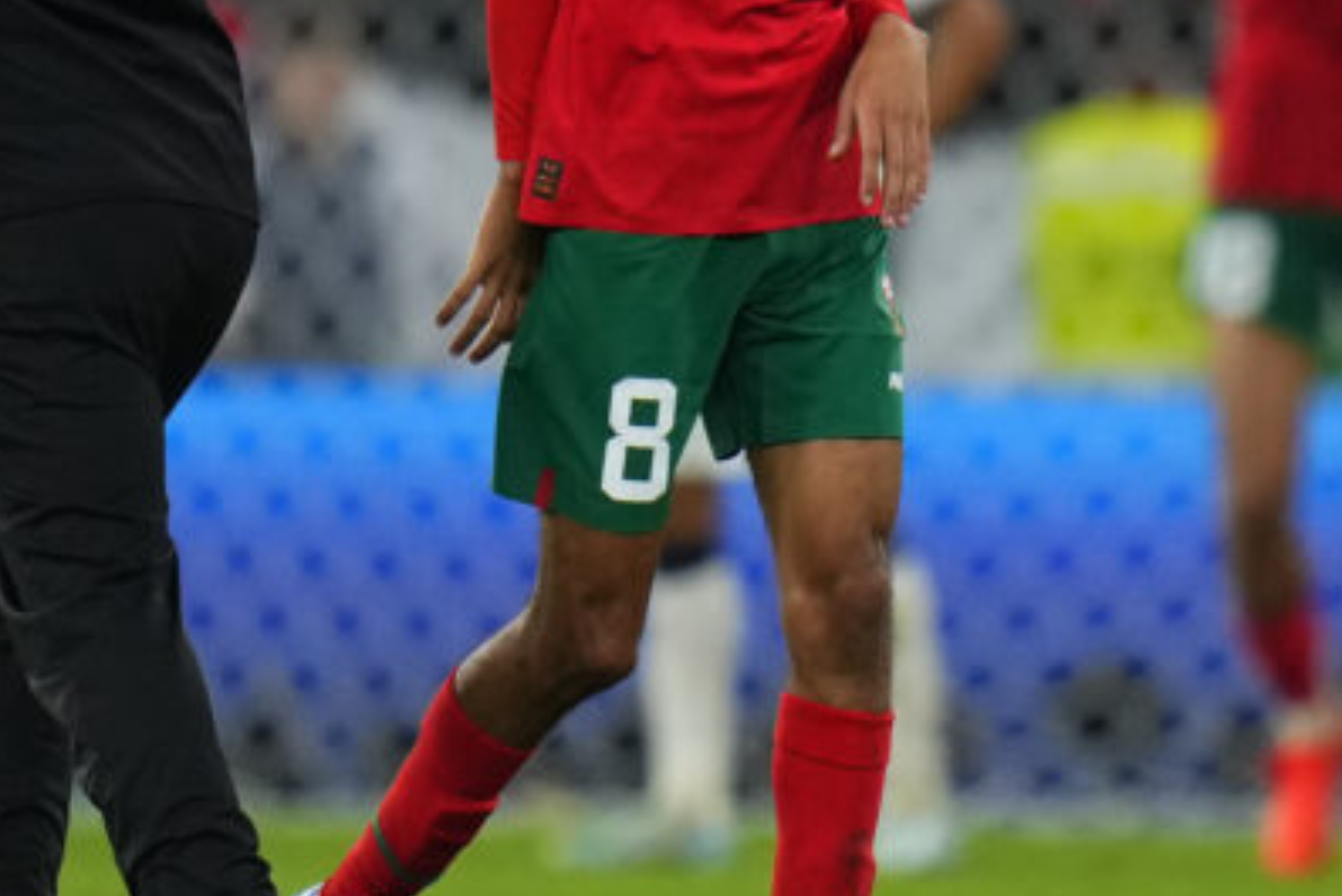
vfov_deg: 1.3
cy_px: 63
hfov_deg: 2.0
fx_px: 38445
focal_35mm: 1031
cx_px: 872
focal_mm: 400
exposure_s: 1/2500
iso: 2000
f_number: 2.8
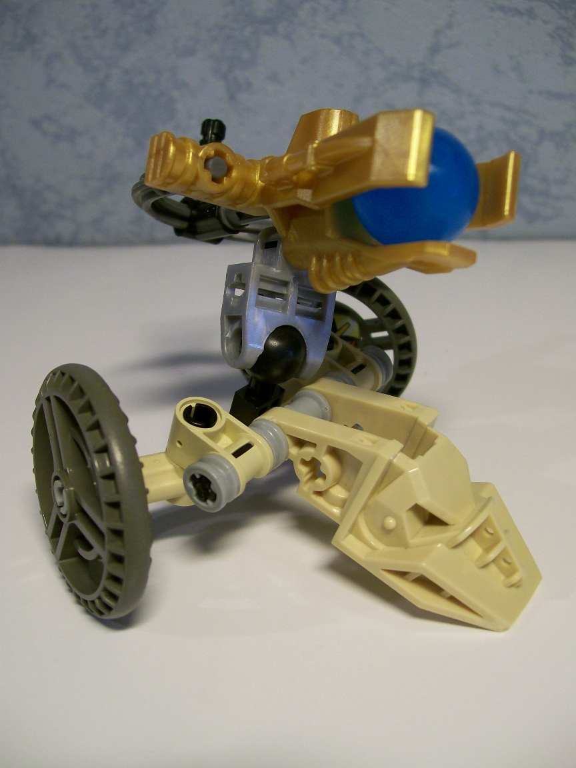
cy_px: 384
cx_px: 288
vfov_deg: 51.4
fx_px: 799
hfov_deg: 39.7
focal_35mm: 36
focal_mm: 6
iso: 100
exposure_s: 1/32
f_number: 2.7
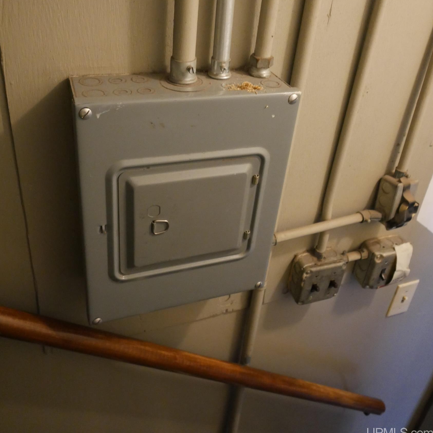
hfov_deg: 52.5
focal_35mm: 31
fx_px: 439
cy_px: 154
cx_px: 219
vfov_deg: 51.8
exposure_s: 1/60
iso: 3200
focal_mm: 13
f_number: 4
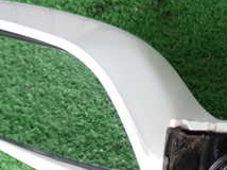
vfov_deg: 14.5
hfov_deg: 19.4
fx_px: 662
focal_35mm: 101
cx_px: 165
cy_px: 143
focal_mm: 6.37
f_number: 2.5
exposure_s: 1/80
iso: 125
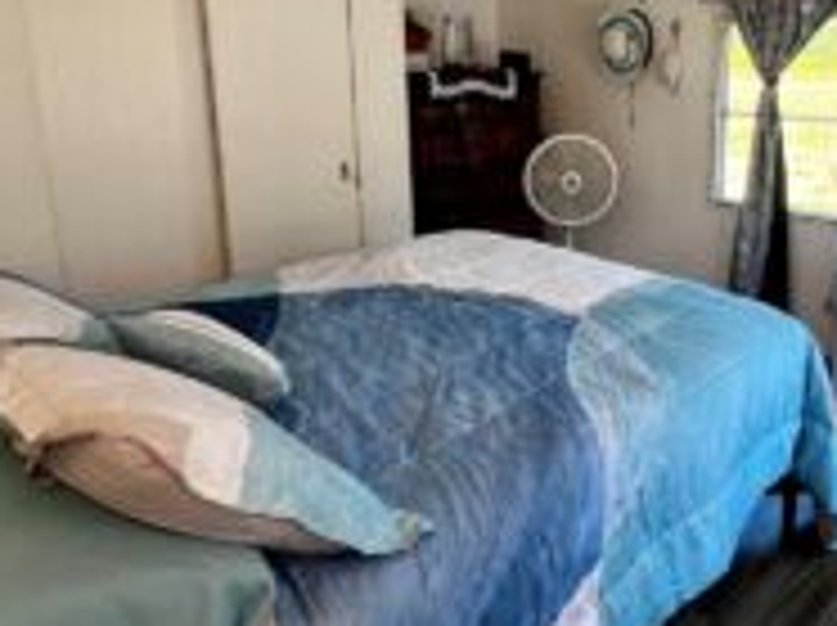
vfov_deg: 48.7
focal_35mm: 28
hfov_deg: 60.9
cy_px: 203
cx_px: 598
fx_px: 676
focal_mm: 1.57
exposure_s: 1/120
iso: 125
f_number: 1.8
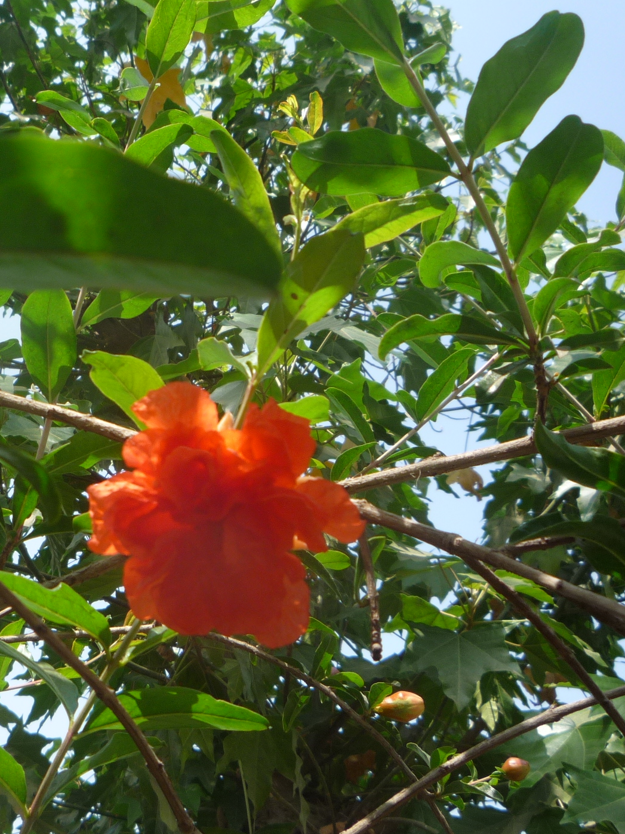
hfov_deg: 31.8
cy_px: 410
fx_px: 1059
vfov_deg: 42.9
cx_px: 100
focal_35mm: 44
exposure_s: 1/250
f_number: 4
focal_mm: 5.2
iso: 100
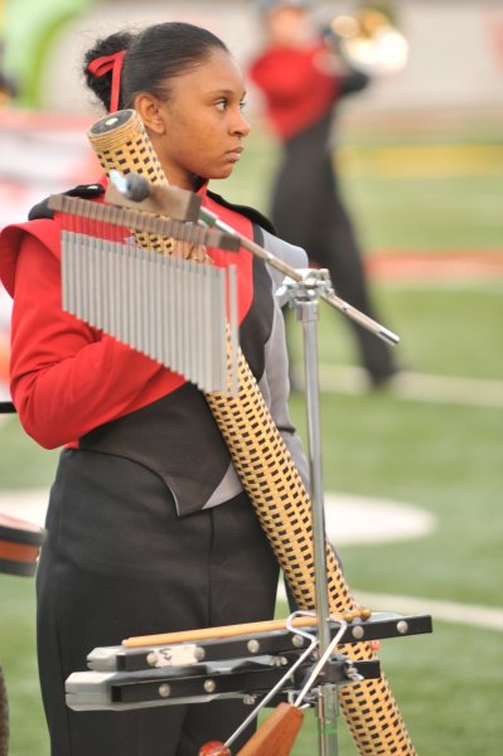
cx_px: 252
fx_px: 6298
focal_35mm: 300
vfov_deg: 6.9
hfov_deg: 4.6
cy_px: 378
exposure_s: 1/100
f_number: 2.8
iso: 200
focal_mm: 200
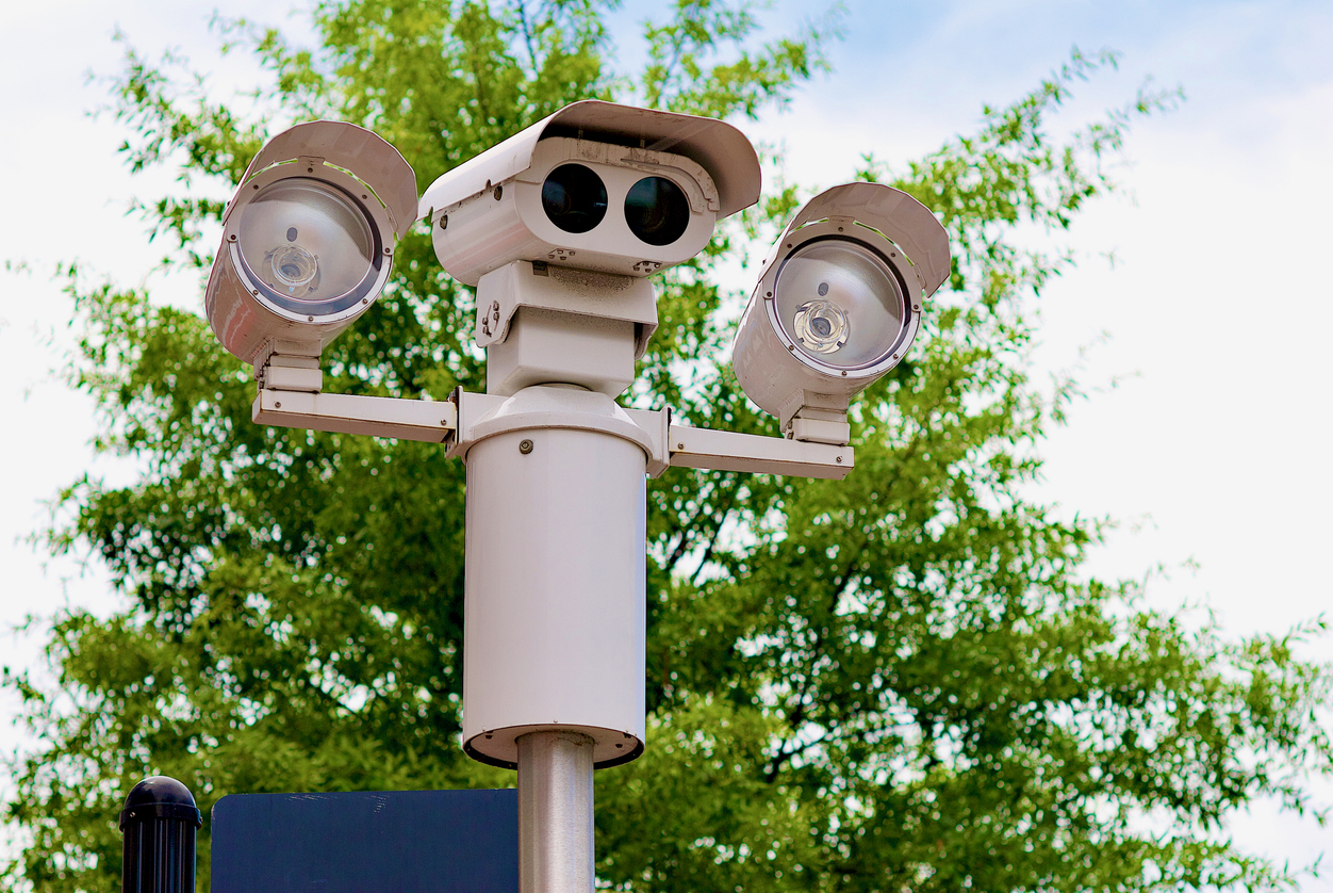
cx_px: 666
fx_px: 4726
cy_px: 446
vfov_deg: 10.8
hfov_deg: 16.1
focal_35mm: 128
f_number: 4
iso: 100
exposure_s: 1/1000
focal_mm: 85
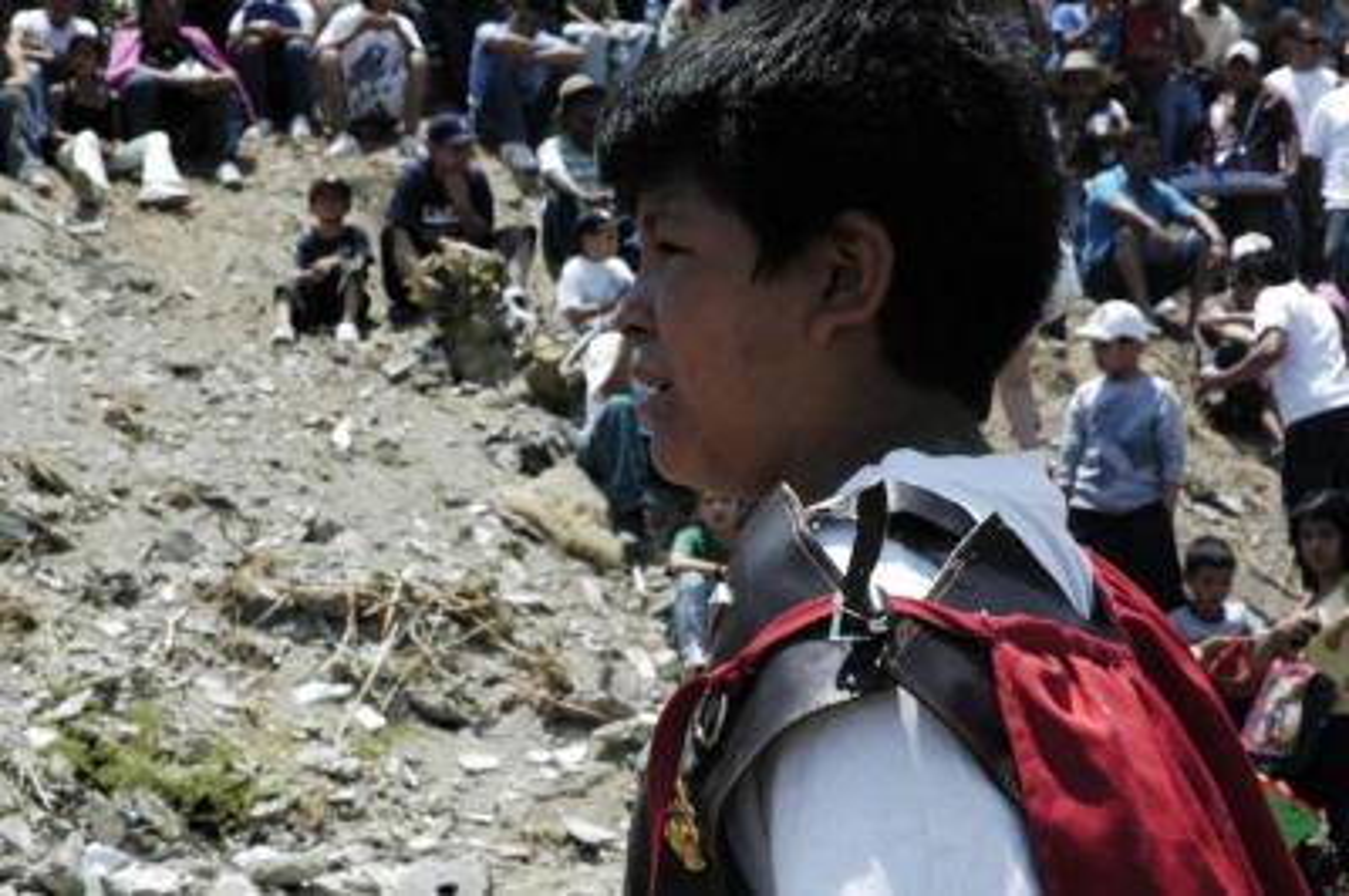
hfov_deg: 19.5
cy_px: 448
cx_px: 674
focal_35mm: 105
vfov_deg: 13.0
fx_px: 3931
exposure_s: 1/800
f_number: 14
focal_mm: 70
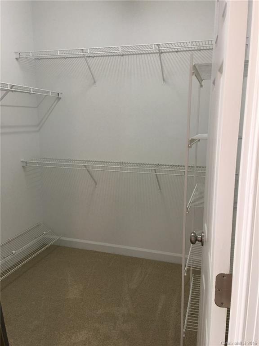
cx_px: 130
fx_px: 289
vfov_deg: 61.7
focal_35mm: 29
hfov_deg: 48.2
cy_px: 173
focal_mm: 4.15
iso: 50
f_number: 2.2
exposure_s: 1/15
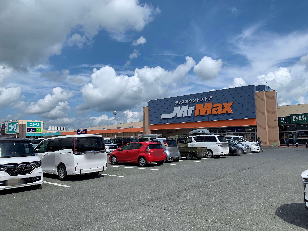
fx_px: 231
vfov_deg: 53.1
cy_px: 116
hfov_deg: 67.3
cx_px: 154
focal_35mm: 26
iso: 25
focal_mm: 4.25
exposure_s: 1/3521
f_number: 1.8
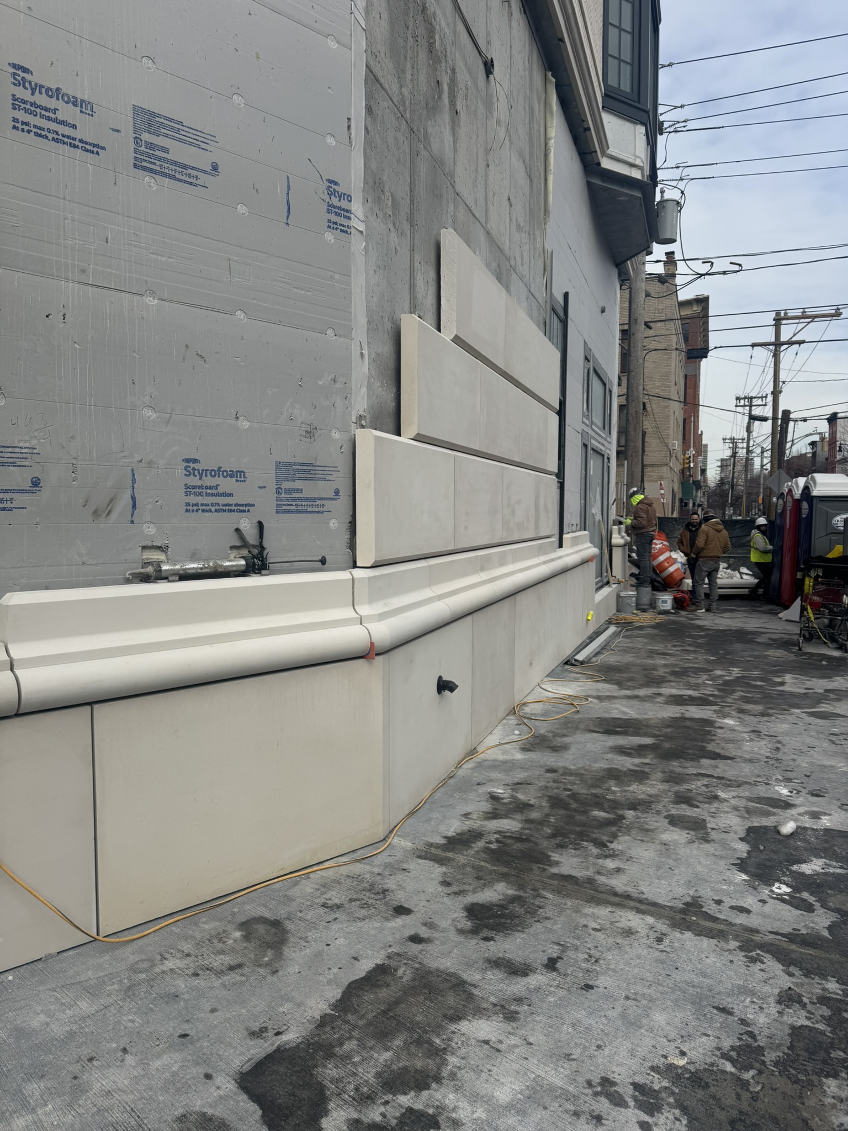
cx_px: 424
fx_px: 784
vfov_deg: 71.6
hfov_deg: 56.8
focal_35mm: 24
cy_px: 566
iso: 80
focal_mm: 6.76
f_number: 1.78
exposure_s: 1/5348
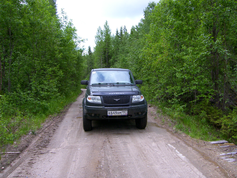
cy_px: 89
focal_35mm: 28
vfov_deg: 49.7
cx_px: 118
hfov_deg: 63.4
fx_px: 192
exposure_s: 1/160
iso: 100
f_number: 5.6
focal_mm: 7.4
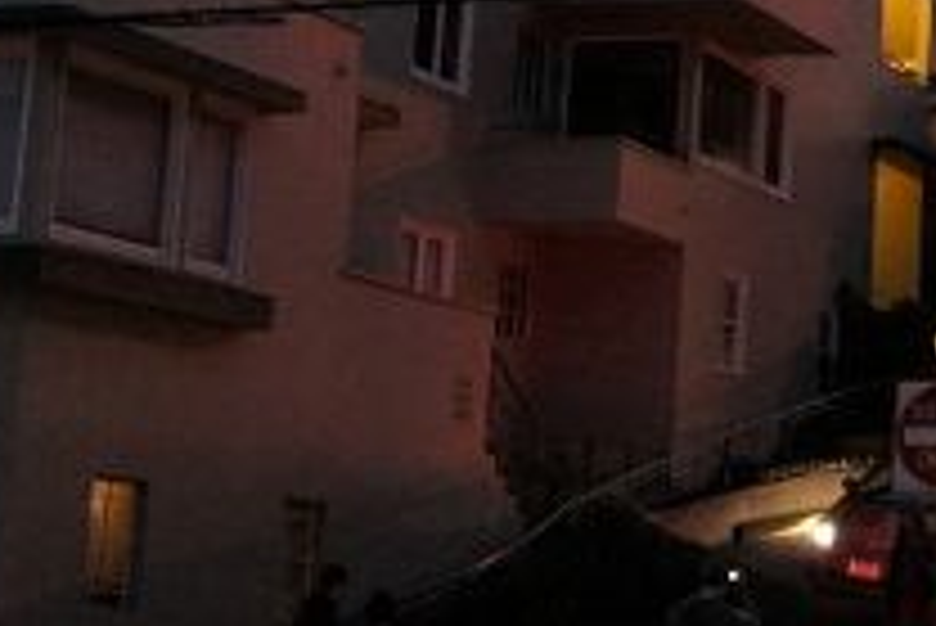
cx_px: 1179
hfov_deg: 18.6
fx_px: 2680
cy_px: 25
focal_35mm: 103
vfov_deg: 13.2
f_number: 4
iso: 1600
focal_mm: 22
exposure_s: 1/30
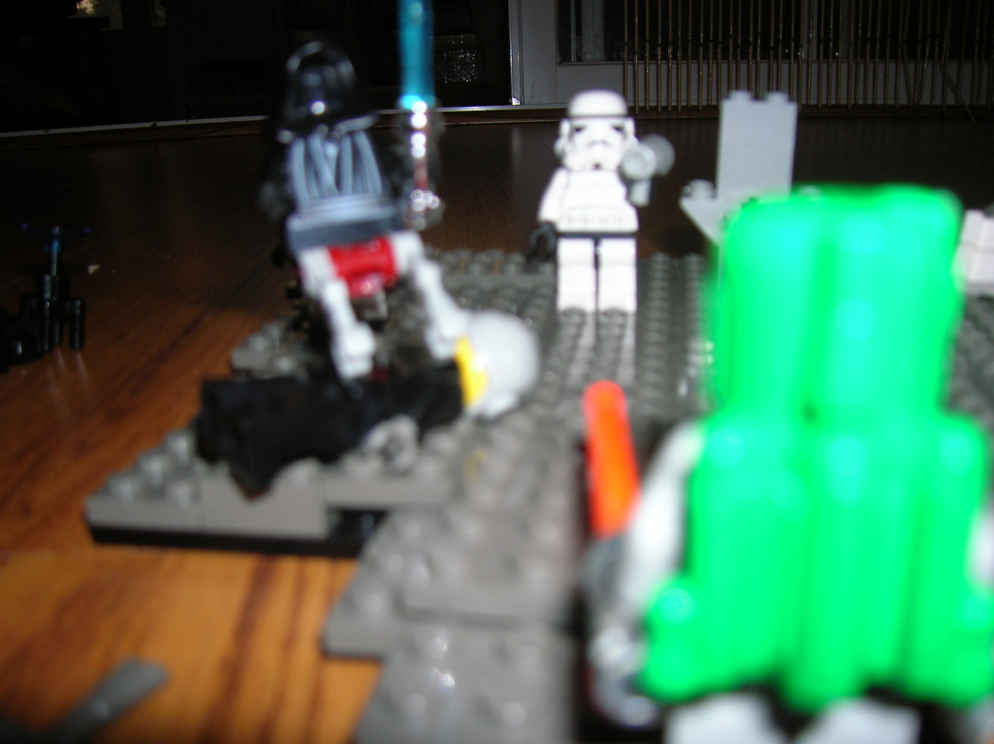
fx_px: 975
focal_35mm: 34
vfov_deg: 41.7
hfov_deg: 54.0
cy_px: 372
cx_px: 497
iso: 50
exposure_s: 1/60.1
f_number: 2.9
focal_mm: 5.7
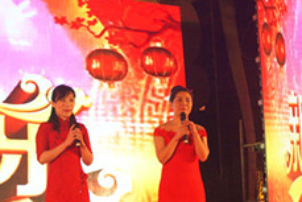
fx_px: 856
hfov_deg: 18.9
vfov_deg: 13.4
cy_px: 163
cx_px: -66
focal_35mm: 102
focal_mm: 26
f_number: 5.6
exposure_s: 1/125
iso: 100
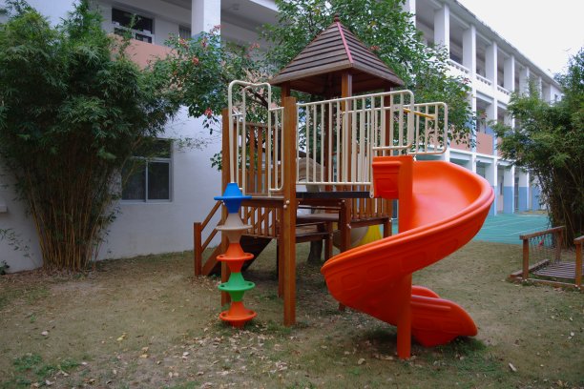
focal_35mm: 27
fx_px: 438
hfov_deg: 67.4
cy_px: 194
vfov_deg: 47.9
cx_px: 292
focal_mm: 18
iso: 200
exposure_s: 1/40
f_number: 4
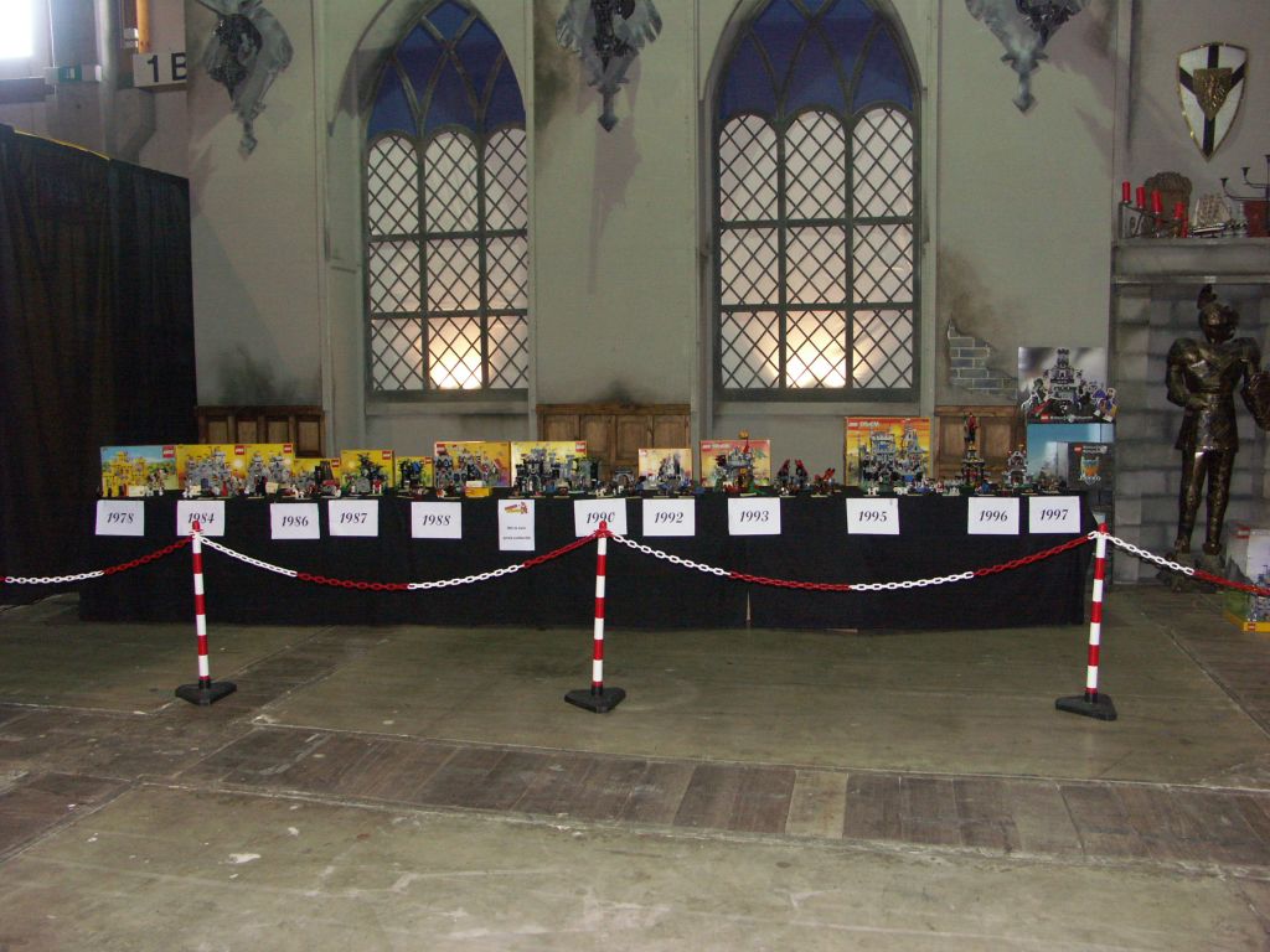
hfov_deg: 61.7
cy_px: 476
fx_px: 1064
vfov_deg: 48.2
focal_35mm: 29
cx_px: 635
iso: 200
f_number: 2.8
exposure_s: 1/50
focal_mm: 7.49
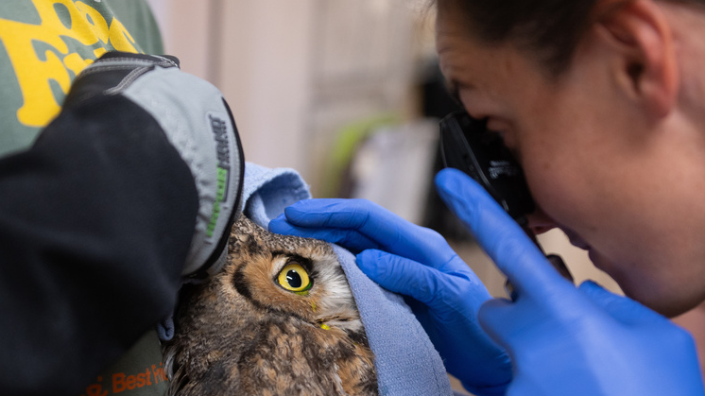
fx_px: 1289
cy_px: 283
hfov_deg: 30.6
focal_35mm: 69
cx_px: 382
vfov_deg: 17.4
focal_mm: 48
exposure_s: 1/200
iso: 1600
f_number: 2.8
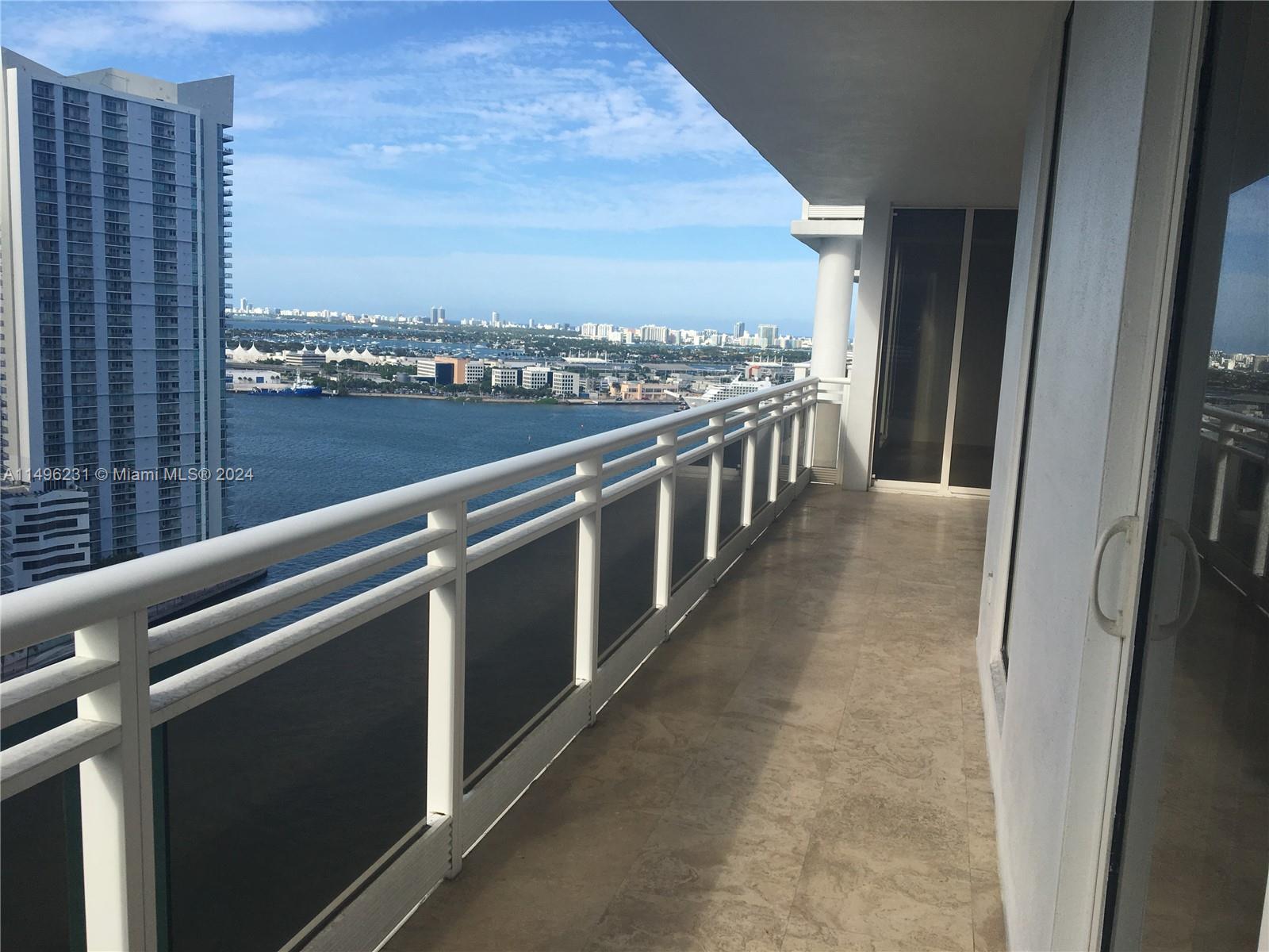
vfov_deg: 48.2
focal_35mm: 29
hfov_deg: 61.7
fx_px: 1063
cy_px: 476
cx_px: 634
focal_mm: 4.15
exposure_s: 1/1603
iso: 25
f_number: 2.2
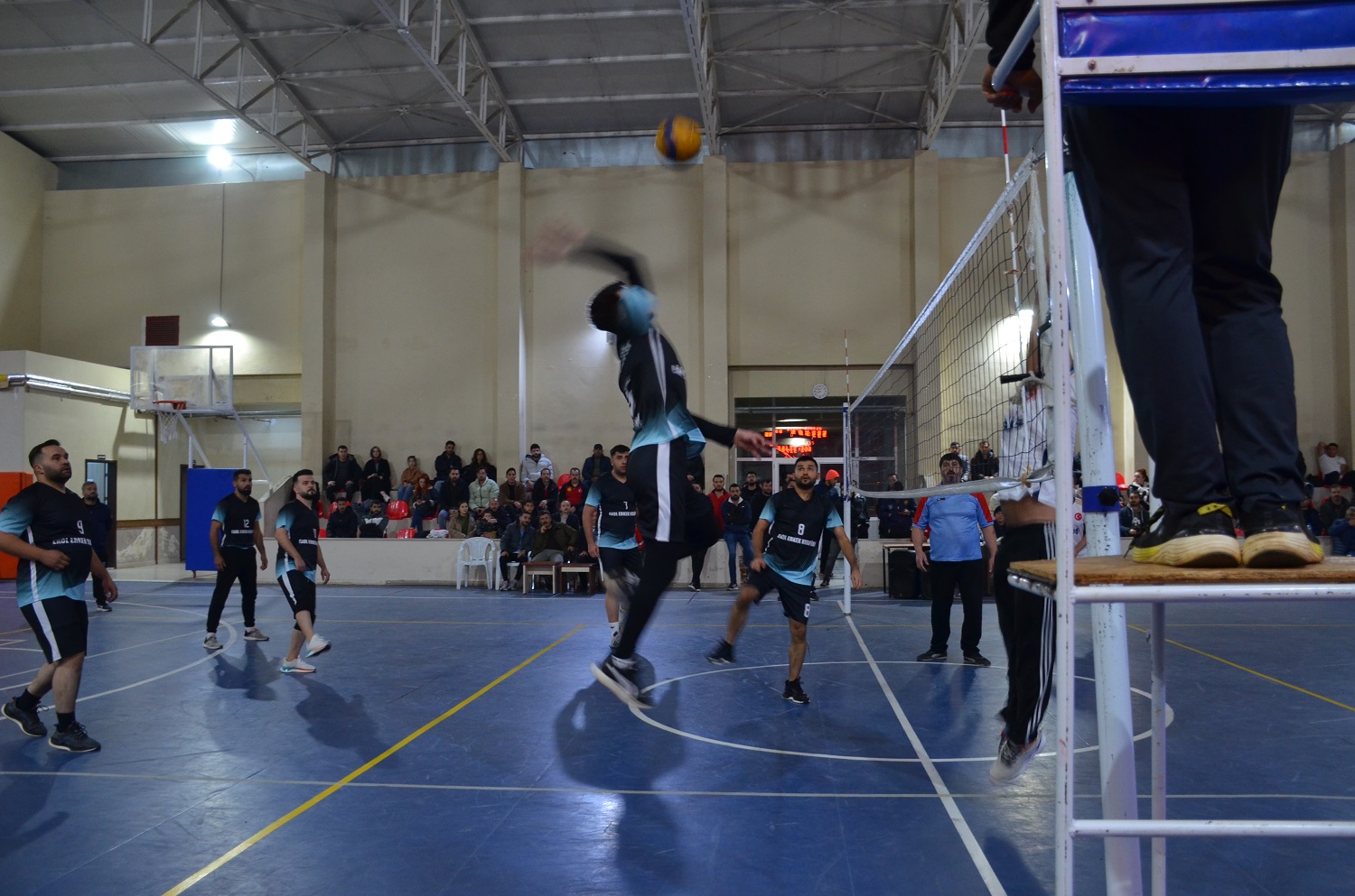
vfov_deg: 43.4
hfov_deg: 62.0
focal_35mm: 30
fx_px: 1127
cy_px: 448
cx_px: 678
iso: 800
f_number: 4
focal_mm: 20
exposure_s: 1/60
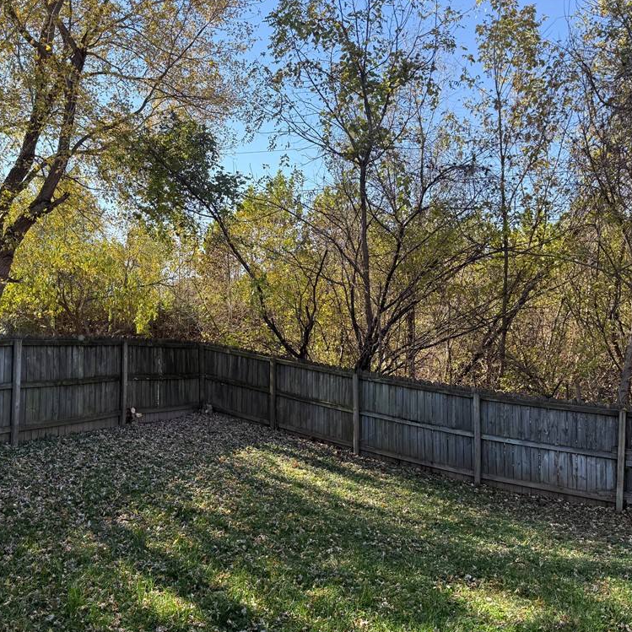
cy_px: 318
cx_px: 246
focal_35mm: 29
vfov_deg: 55.6
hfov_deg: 55.1
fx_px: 599
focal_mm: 6.76
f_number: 1.78
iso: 100
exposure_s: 1/1385
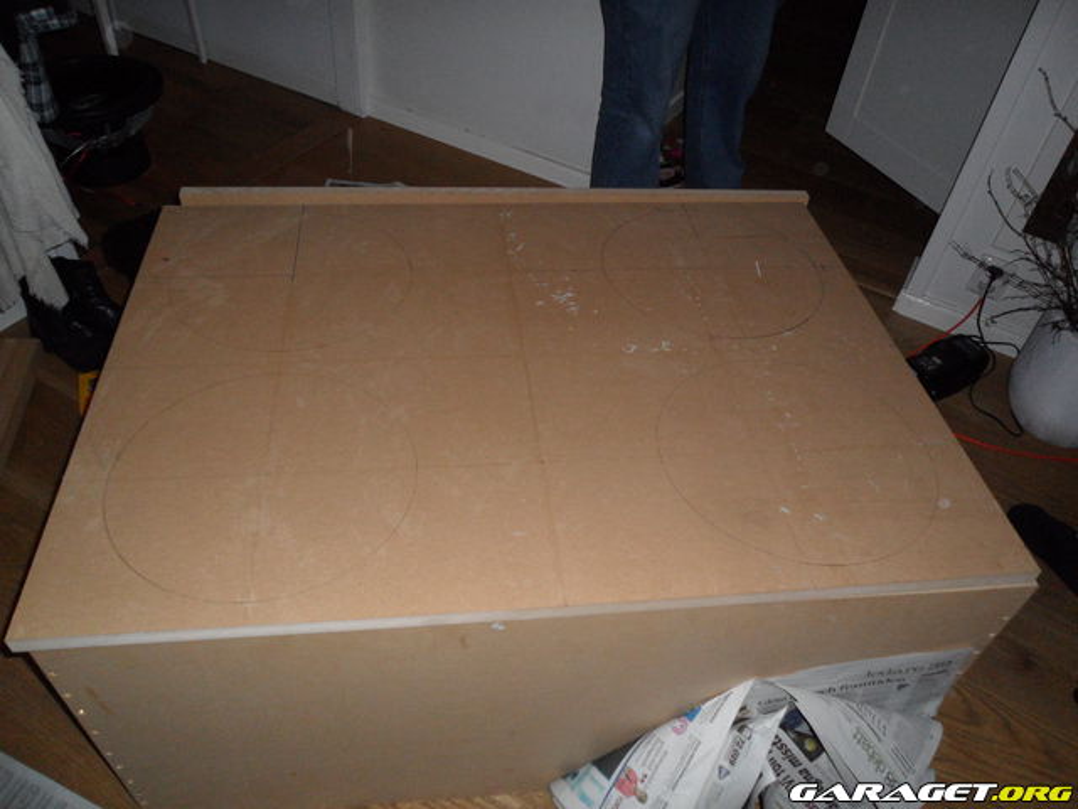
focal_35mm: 27
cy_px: 404
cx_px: 539
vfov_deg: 51.4
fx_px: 841
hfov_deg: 65.3
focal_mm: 4.9
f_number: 8.9
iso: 240
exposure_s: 1/45
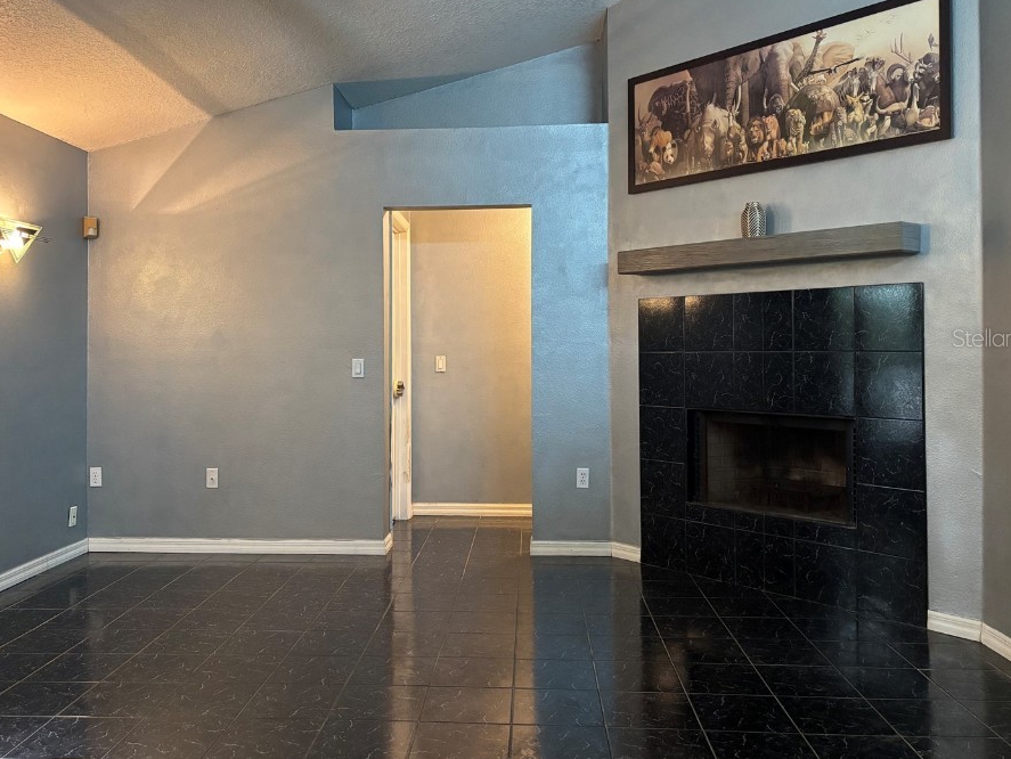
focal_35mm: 30
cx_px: 476
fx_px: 877
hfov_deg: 59.9
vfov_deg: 46.7
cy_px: 337
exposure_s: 1/60
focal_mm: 5.96
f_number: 1.6
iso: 500
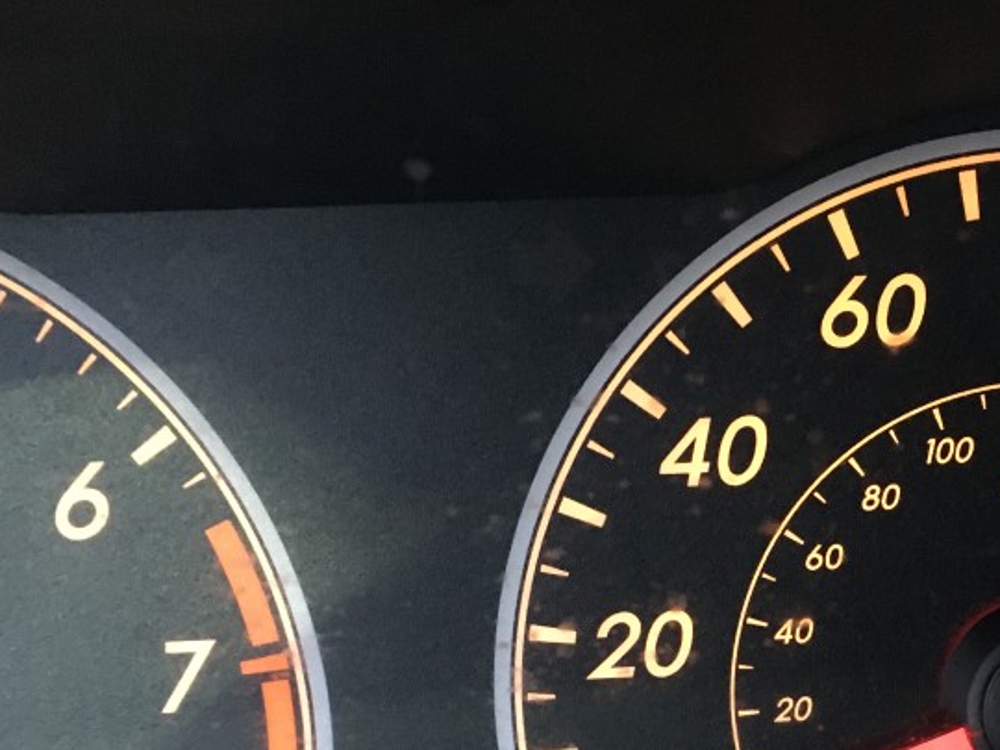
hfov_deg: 34.2
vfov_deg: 25.7
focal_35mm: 55
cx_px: 750
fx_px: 1589
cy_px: 678
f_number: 2.2
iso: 320
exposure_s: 1/15
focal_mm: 4.15
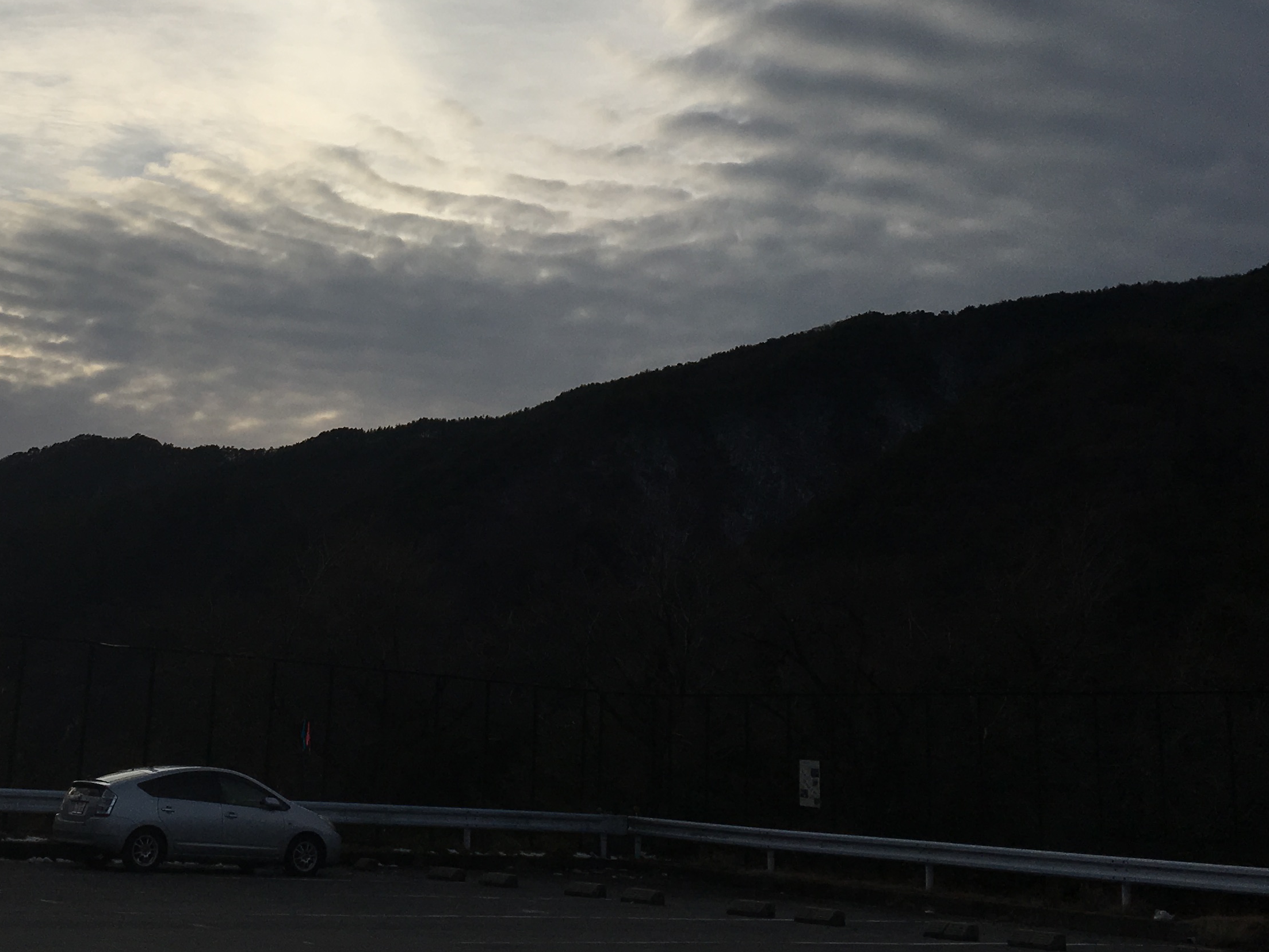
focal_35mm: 53
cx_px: 468
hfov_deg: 35.9
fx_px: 1943
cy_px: 132
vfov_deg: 26.8
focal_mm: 4.15
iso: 25
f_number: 2.2
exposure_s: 1/2262
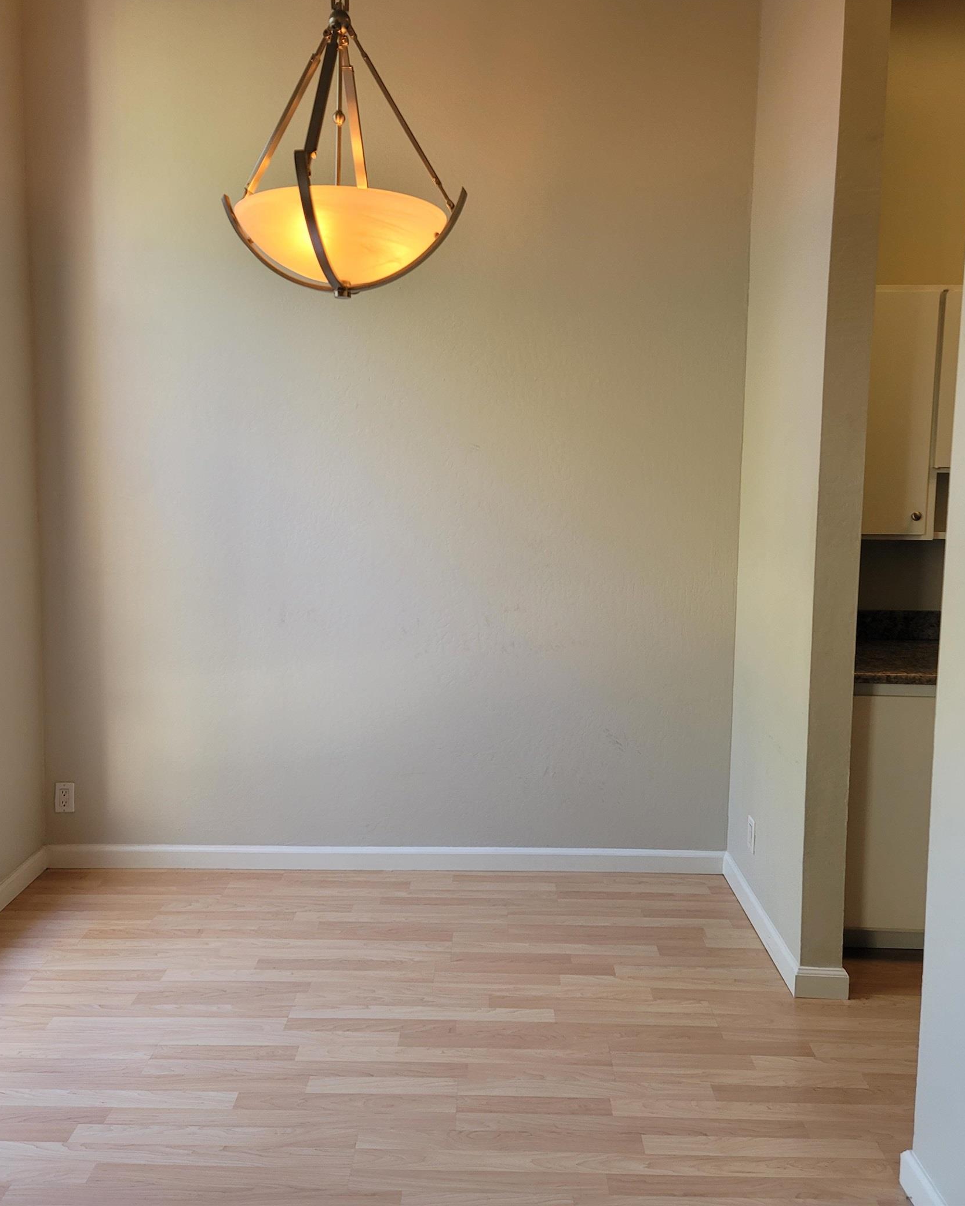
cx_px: 487
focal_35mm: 27
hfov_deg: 53.2
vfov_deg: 63.9
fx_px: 964
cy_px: 539
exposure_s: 1/120
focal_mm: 7
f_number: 1.8
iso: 200
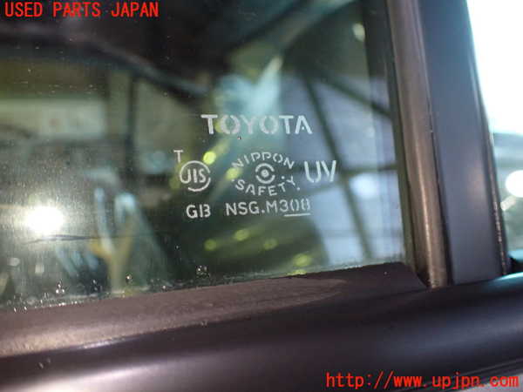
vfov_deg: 46.8
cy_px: 196
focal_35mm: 30
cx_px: 262
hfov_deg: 60.0
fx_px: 453
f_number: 2.3
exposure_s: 1/125
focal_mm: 5.4
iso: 640
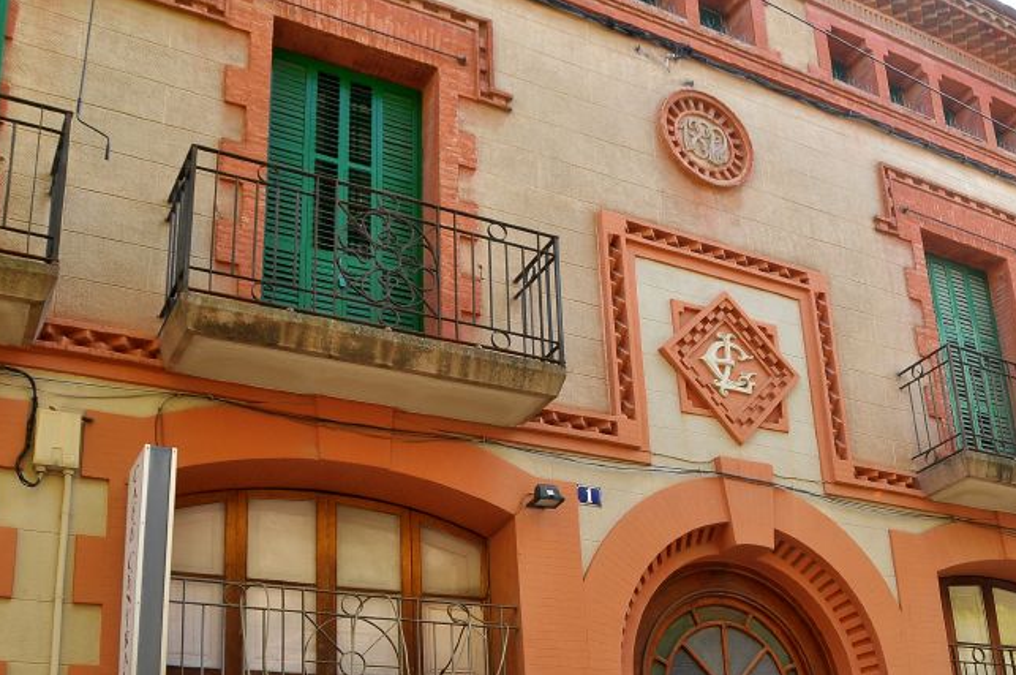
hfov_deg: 43.9
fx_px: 1212
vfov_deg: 30.6
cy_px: 509
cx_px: 770
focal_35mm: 43
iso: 200
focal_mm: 18
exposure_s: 1/125
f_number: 5.6
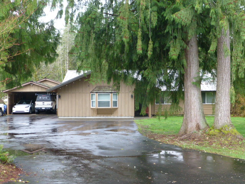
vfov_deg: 30.9
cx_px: 122
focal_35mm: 47
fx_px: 333
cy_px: 92
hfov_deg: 40.4
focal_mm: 8.5
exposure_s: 1/60
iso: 320
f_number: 4.2
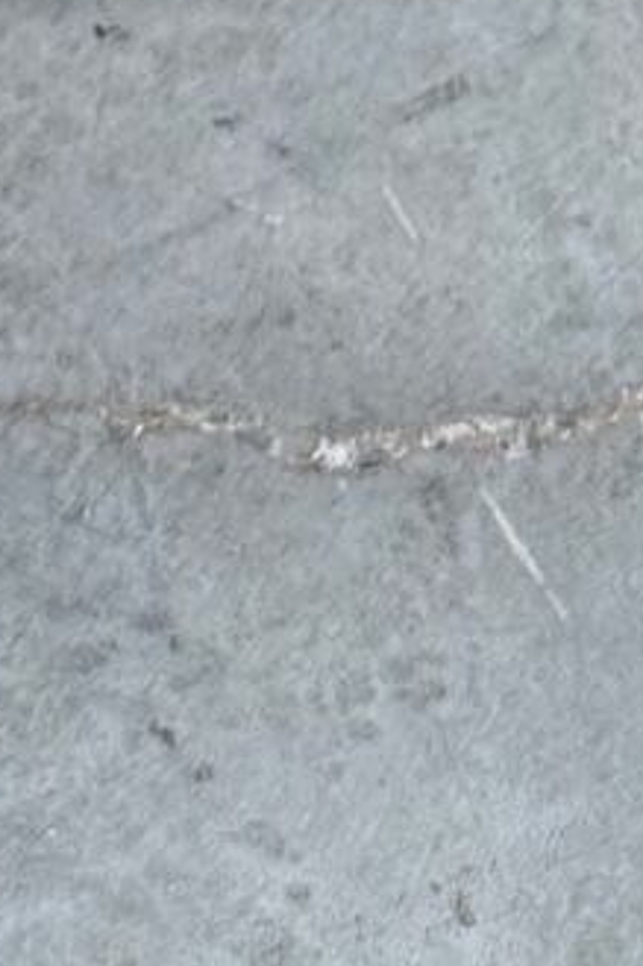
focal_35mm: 153
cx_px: 390
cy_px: -1265
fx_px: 4103
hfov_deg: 9.0
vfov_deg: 11.4
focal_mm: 6.86
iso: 80
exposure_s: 1/251
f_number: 1.78
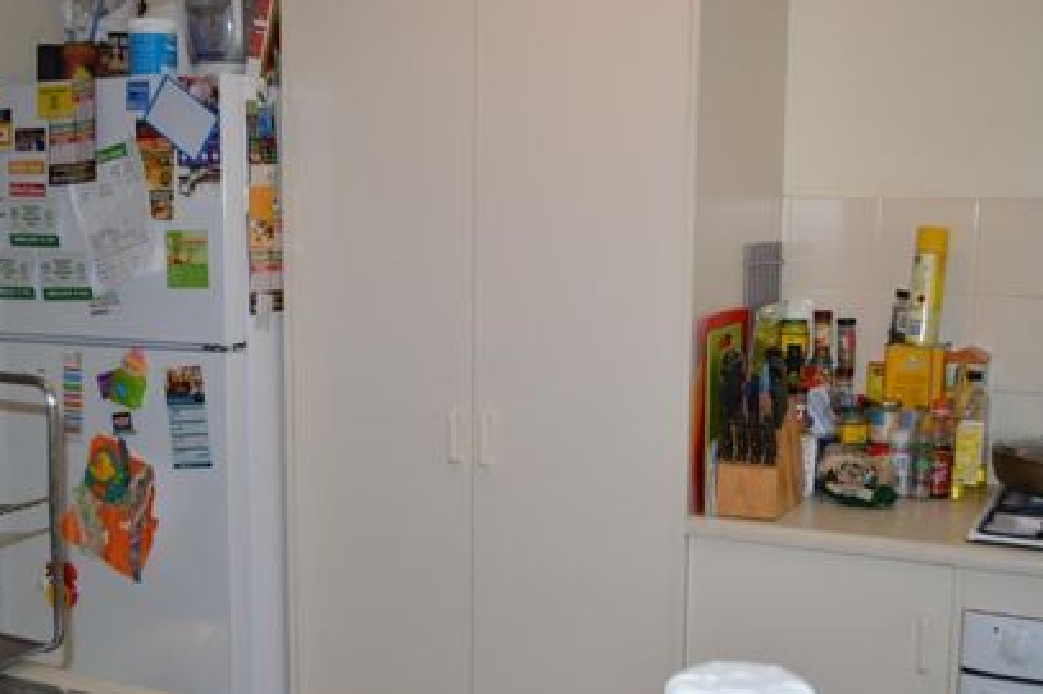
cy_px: 393
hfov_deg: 43.6
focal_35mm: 45
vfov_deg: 29.8
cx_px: 523
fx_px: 1303
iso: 560
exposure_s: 1/60
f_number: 4.2
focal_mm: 26
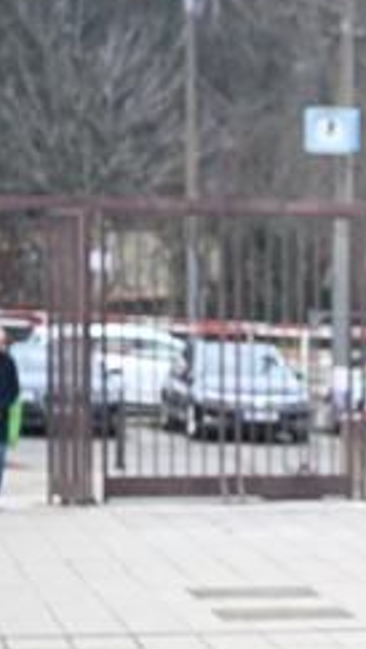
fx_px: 3324
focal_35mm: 193
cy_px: 574
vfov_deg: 11.1
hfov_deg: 6.0
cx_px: 898
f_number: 4.5
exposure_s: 1/800
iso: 1600
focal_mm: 65
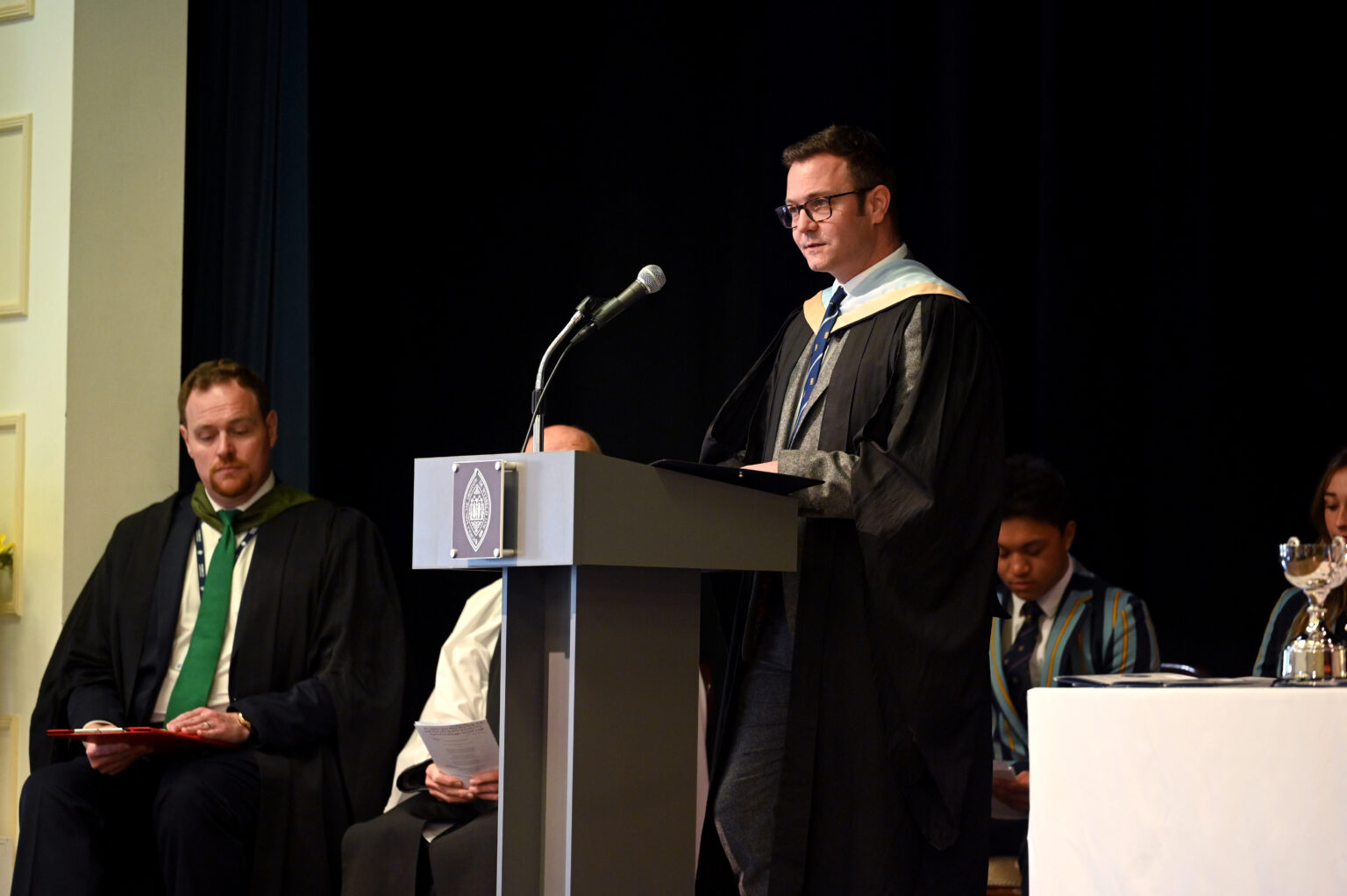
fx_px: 7478
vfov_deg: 6.9
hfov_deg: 10.3
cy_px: 448
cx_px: 674
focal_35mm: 200
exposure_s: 1/250
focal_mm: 200
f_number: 2.8
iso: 2500
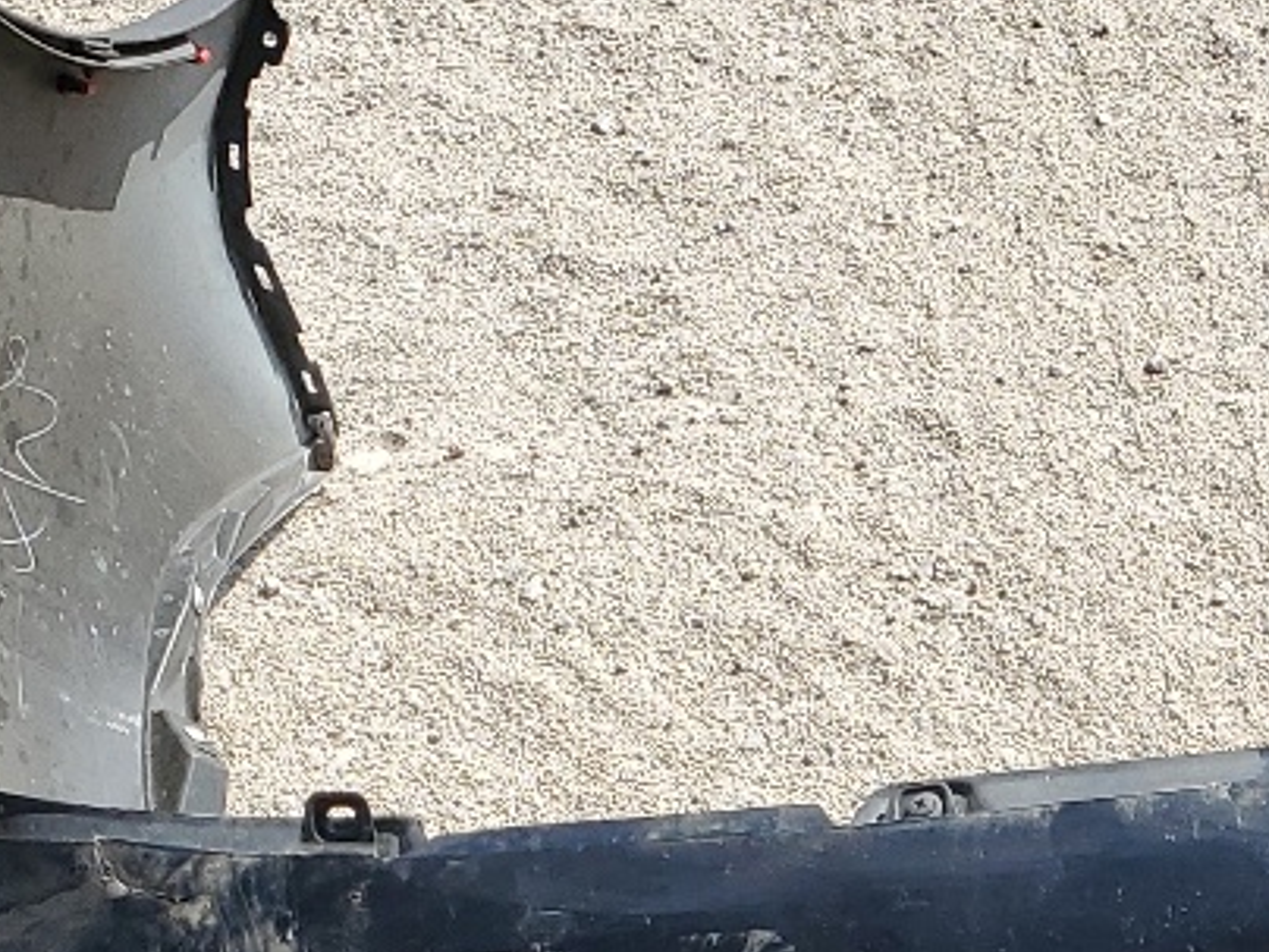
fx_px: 3776
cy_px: 1489
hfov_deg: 18.1
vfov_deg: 13.4
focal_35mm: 103
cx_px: 1514
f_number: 1.5
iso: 50
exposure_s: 1/2500
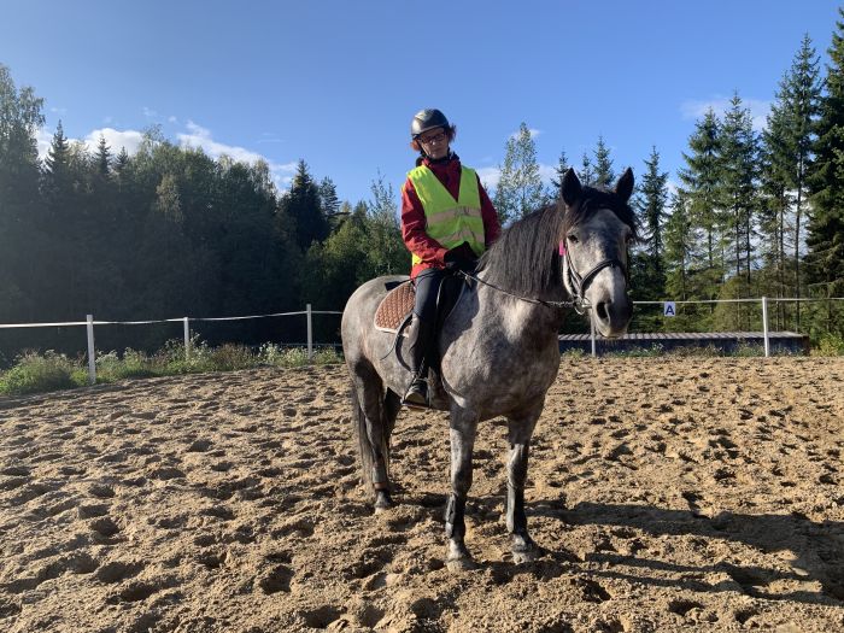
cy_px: 316
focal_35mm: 26
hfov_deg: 67.3
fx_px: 634
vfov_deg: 53.1
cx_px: 422
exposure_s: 1/1387
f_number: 1.8
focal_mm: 4.25
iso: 25
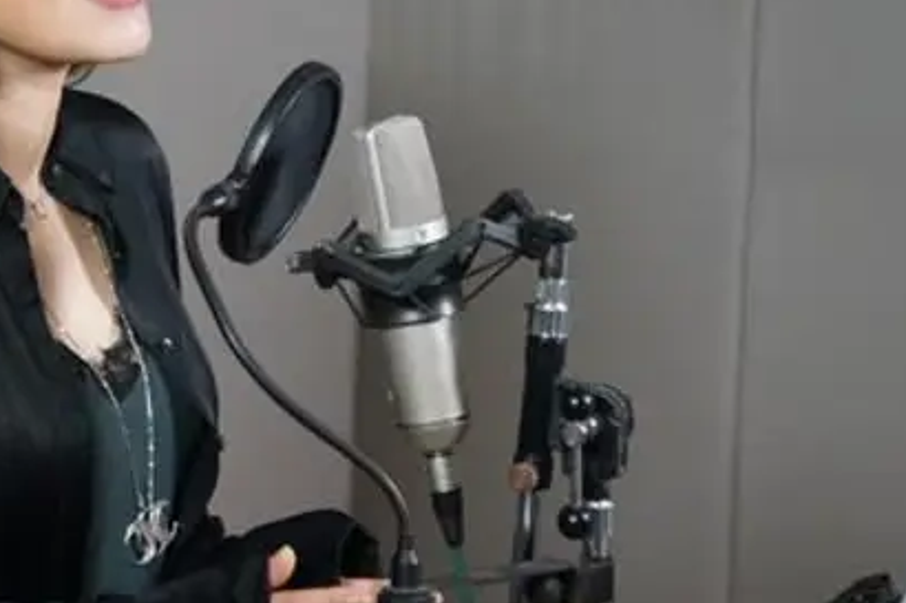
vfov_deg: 8.8
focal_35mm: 156
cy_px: 197
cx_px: 245
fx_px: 3924
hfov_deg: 13.1
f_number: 4
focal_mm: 82
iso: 4000
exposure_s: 1/160
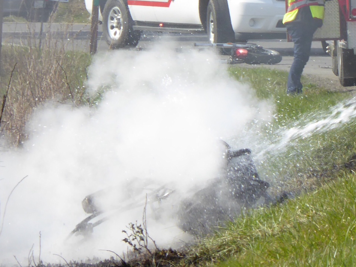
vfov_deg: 2.1
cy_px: 115
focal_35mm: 715
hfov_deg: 2.8
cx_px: 401
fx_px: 7353
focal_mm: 44.8
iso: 125
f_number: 5.6
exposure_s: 1/320
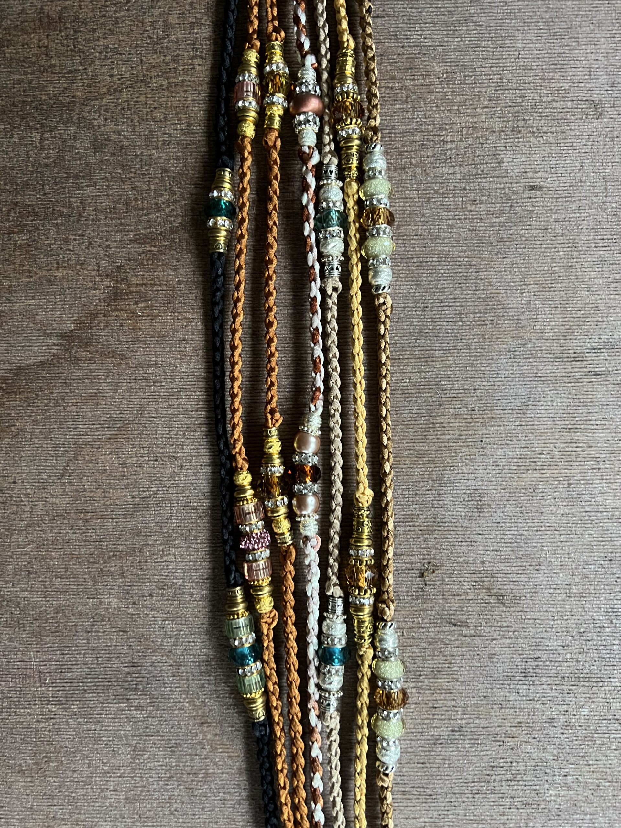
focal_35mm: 26
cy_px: 414
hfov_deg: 53.1
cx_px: 310
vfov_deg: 67.3
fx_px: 622
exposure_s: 1/56
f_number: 1.5
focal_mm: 5.7
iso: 500
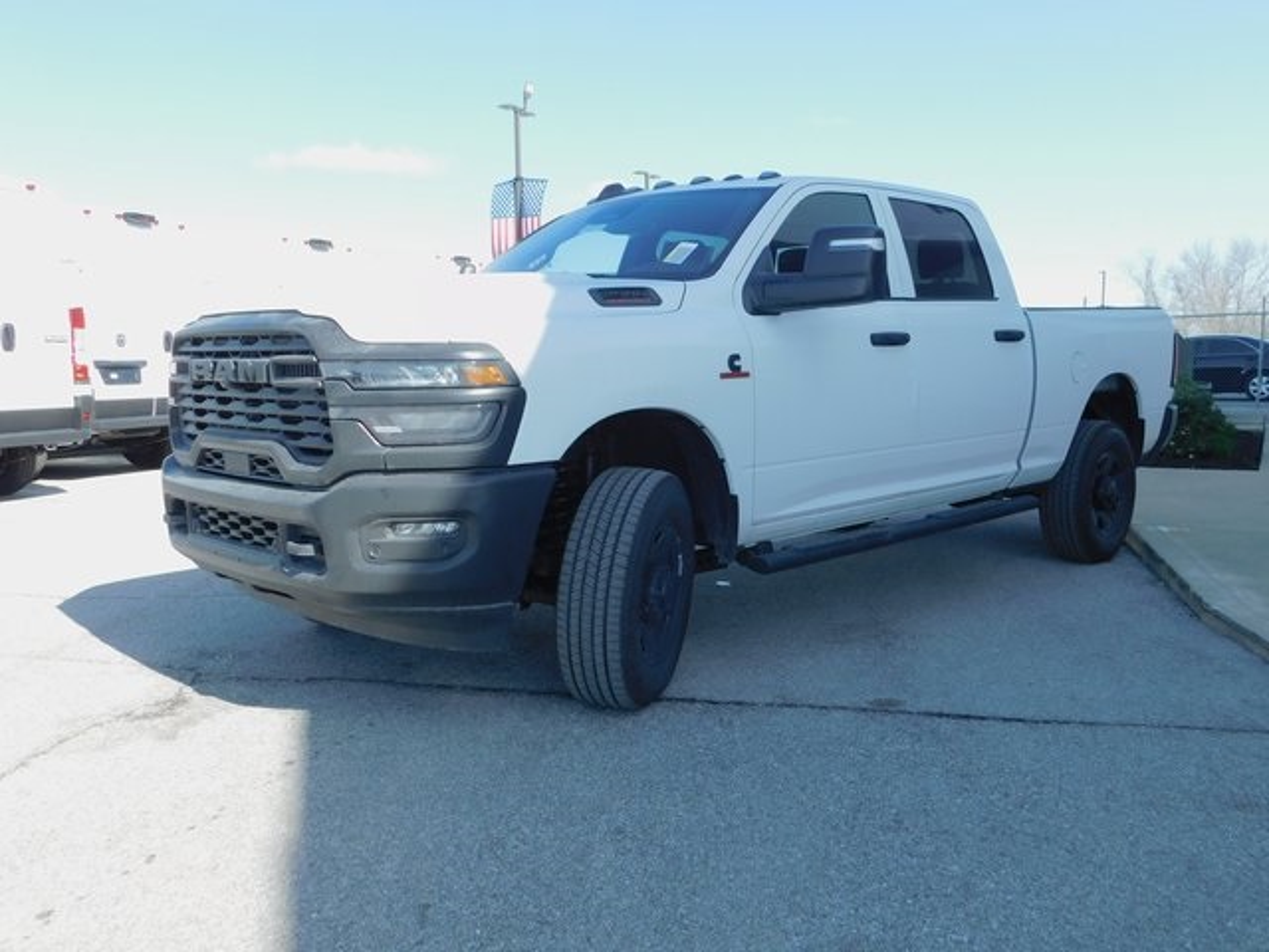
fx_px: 1100
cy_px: 476
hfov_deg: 60.0
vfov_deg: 46.8
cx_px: 634
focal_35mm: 30
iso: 125
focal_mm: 5.3
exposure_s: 1/500
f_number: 3.2
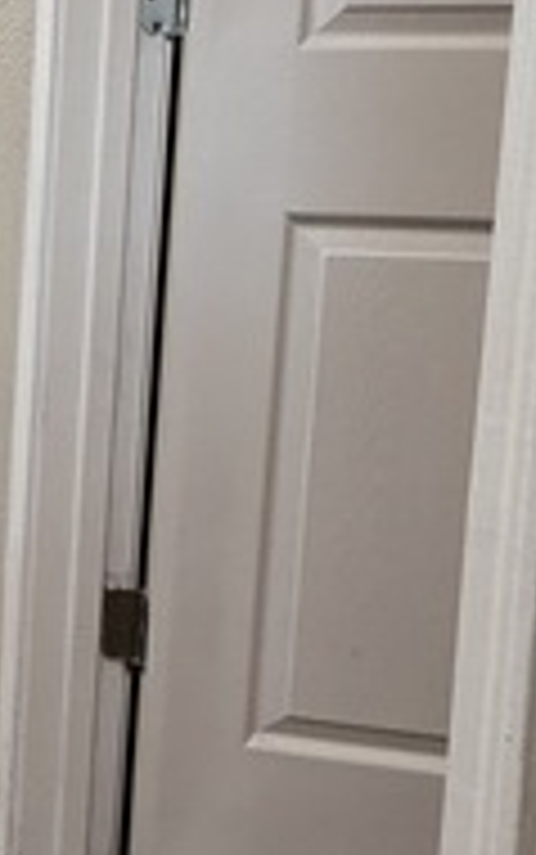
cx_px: -297
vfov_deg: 39.9
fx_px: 1167
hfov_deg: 21.2
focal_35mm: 50
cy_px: 297
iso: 250
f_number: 2.2
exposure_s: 1/60
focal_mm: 2.22
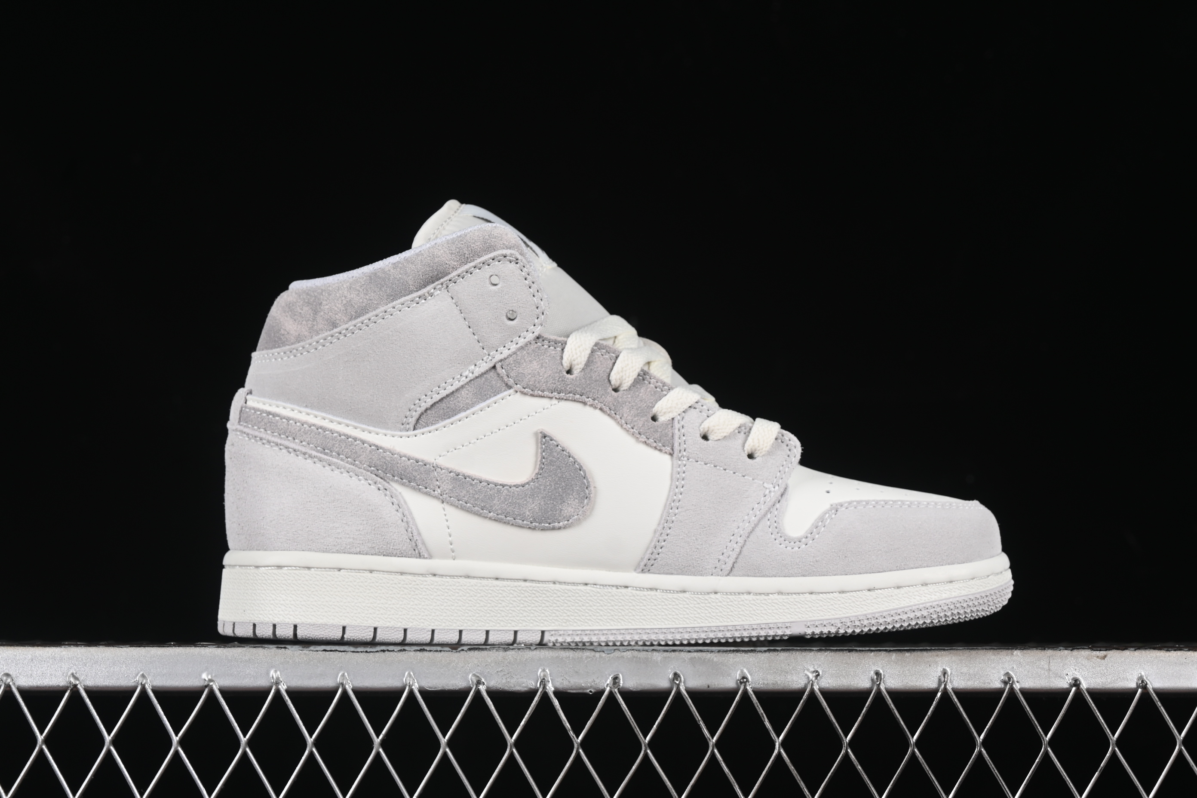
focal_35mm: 75
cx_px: 598
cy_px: 399
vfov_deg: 18.2
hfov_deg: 27.0
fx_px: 2494
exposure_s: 1/80
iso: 160
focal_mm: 50
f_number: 8
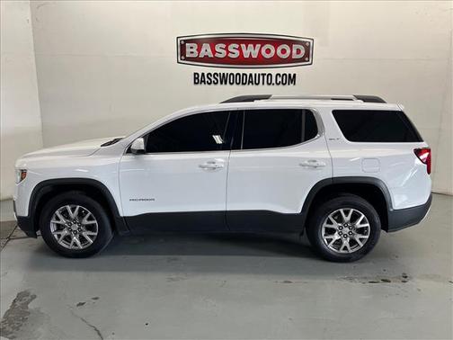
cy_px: 170
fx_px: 340
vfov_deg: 53.1
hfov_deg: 67.3
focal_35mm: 26
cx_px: 226
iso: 125
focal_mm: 5.7
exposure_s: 1/120
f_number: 1.5
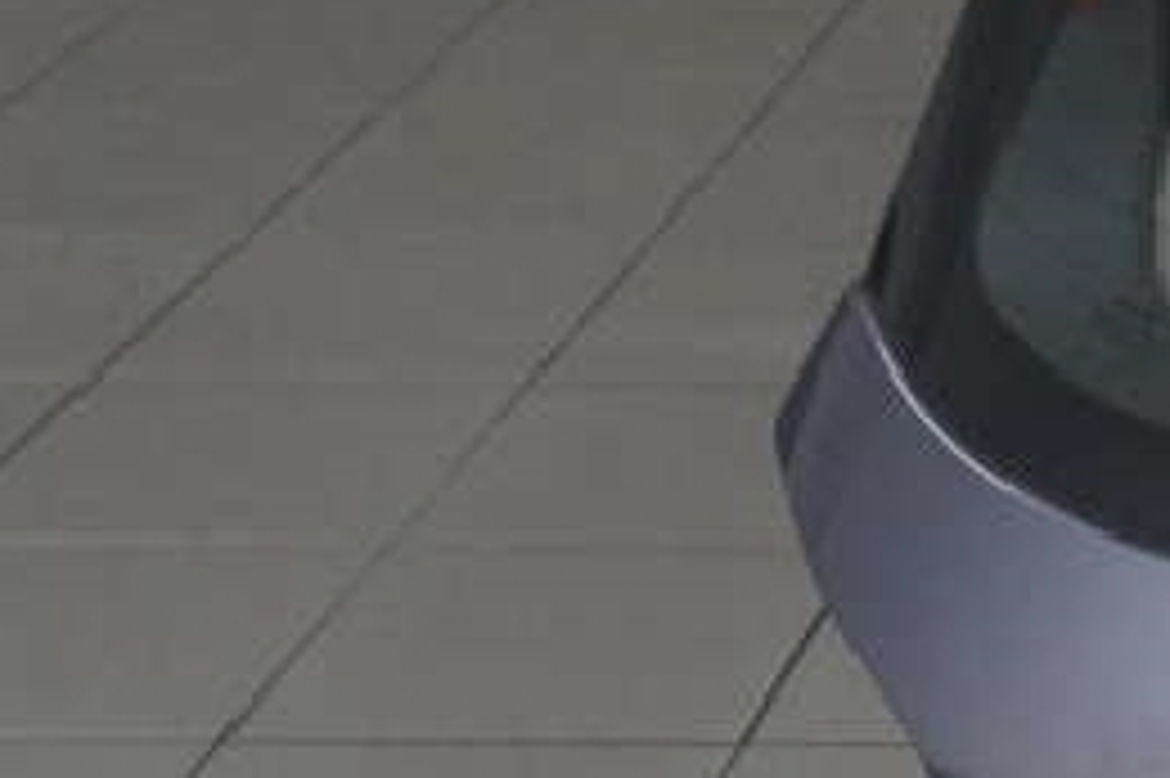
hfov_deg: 11.5
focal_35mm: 163
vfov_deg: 8.4
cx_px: 2243
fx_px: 5300
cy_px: 373
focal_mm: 25
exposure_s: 1/160
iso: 2500
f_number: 4.5
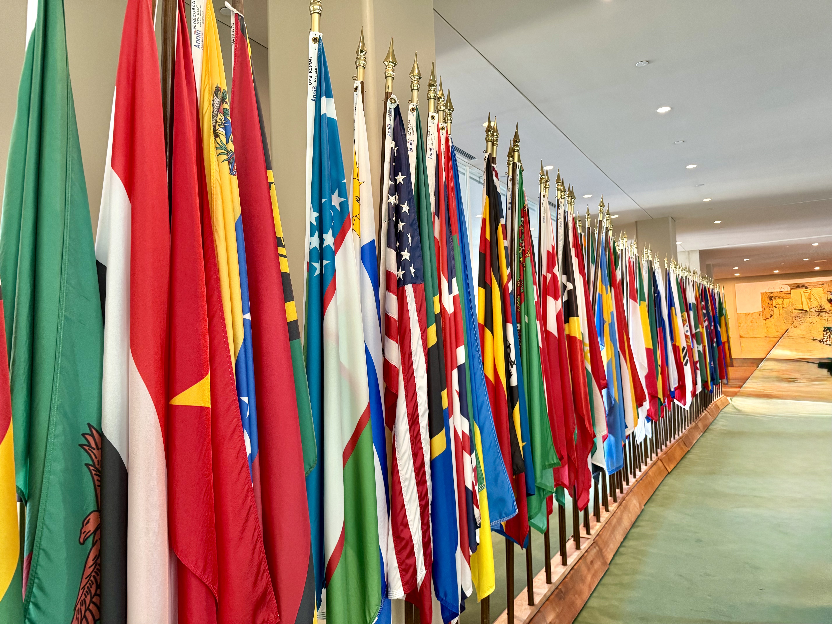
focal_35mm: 24
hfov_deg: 71.6
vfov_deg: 56.8
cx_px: 416
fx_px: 577
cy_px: 312
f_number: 1.78
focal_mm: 6.76
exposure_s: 1/60
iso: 500
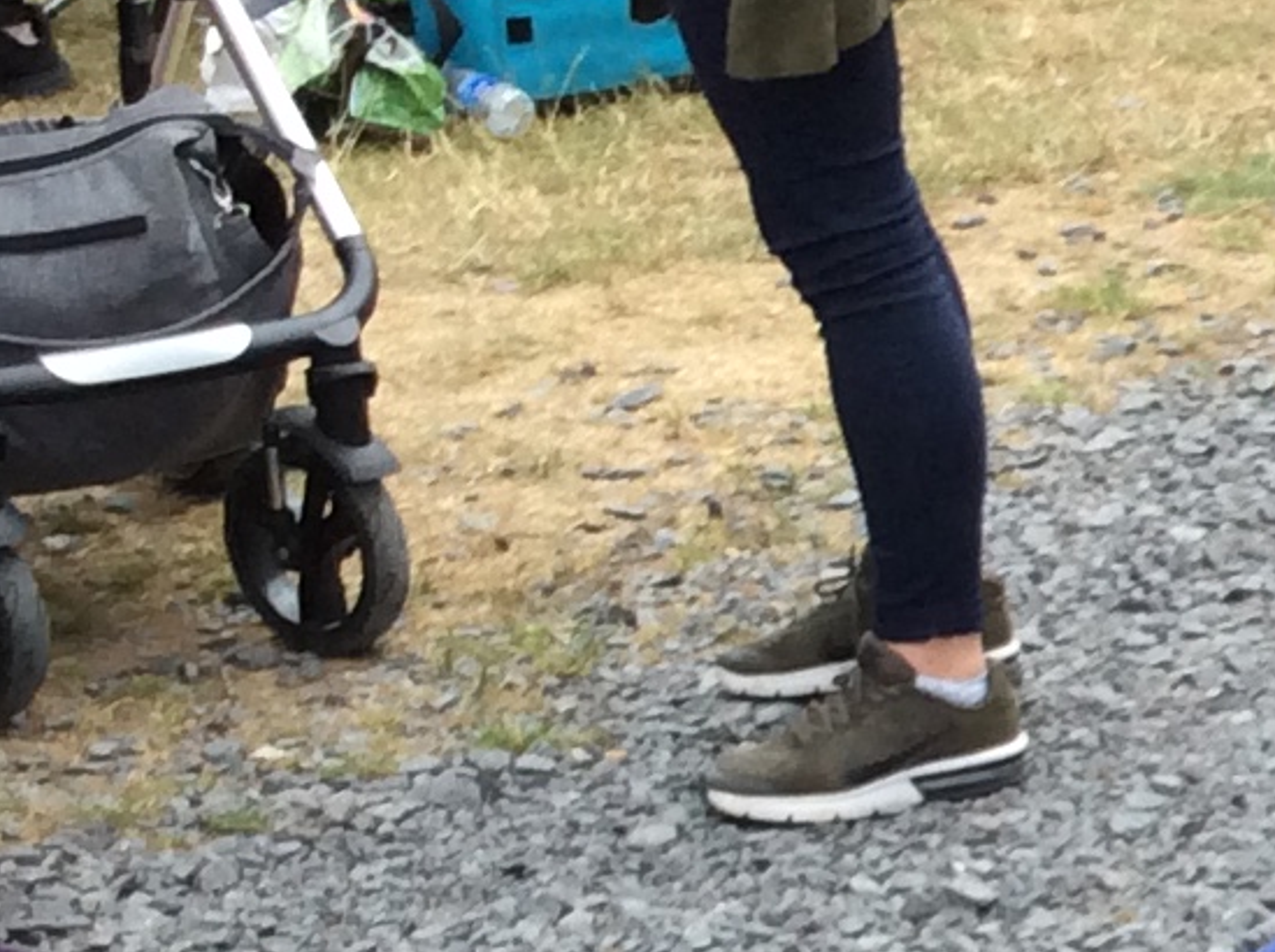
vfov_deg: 9.7
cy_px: 917
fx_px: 5553
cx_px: 1965
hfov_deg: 12.4
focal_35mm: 151
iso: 32
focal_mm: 3.3
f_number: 2.4
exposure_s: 1/427
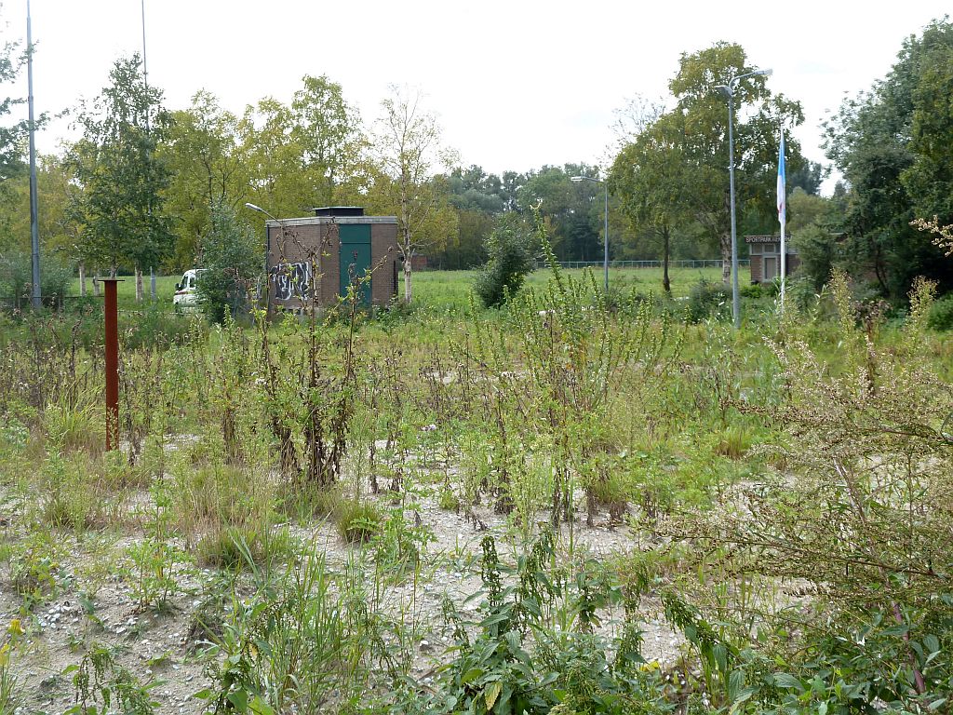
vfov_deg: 23.3
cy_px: 358
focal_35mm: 63
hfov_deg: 30.7
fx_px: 1734
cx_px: 476
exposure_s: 1/200
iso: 80
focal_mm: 10.3
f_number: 4
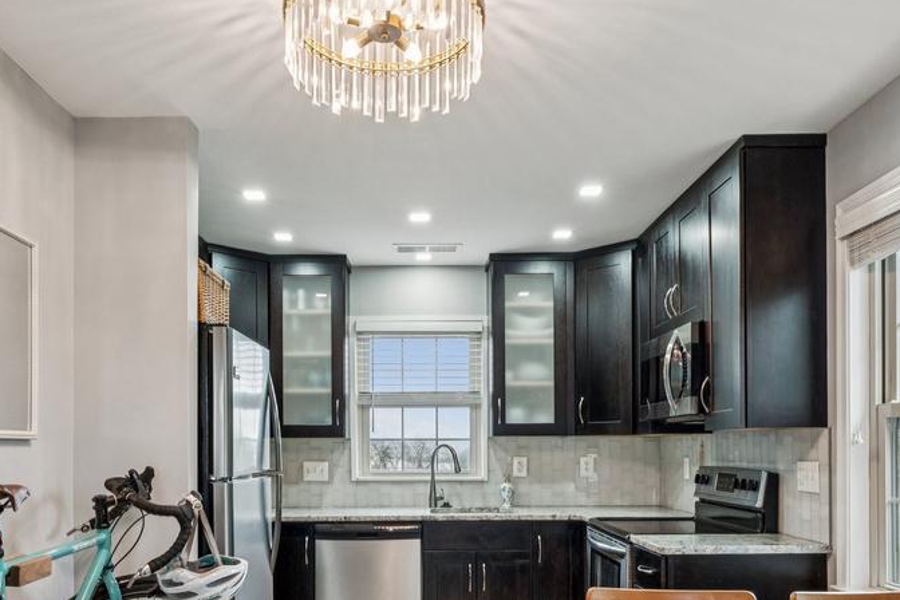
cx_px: 423
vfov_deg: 42.4
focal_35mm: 30
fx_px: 750
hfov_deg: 61.9
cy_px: 445
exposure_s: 1/13
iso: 200
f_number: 8
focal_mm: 14
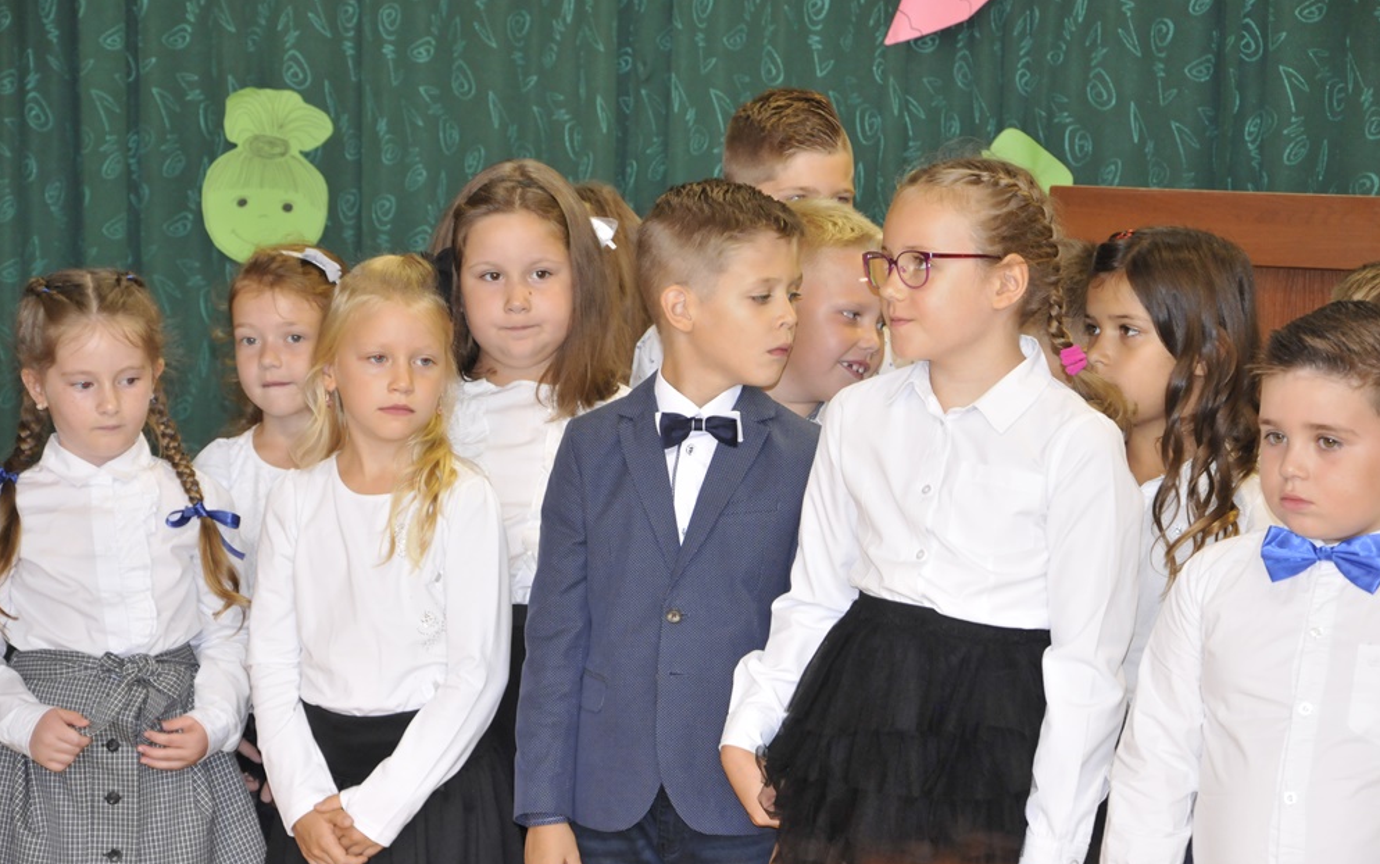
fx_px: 4910
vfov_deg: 10.1
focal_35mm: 131
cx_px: 689
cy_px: 453
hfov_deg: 16.0
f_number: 6.3
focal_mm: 85
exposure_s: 1/60
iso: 1000
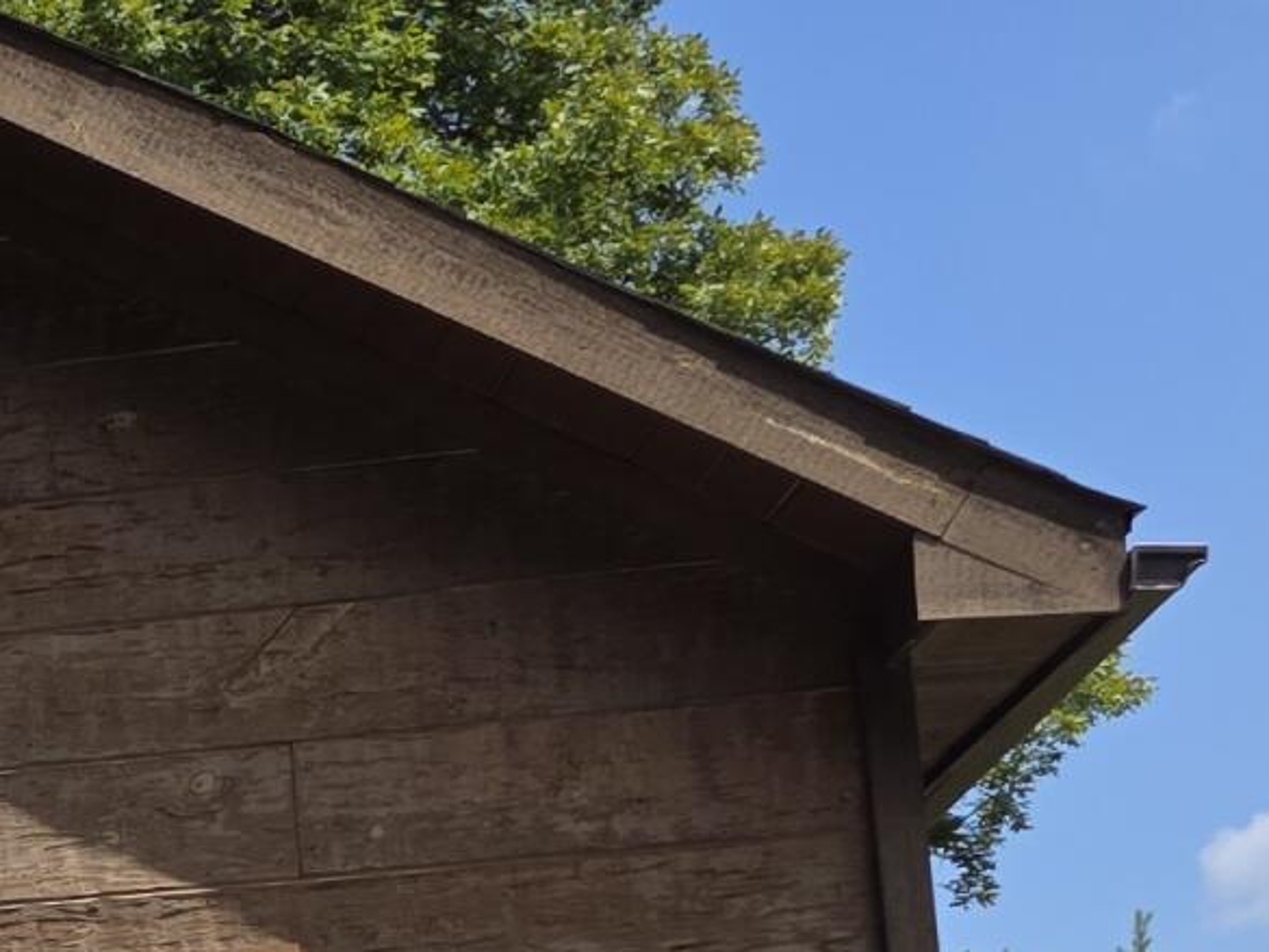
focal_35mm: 118
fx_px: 4327
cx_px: -1607
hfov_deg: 13.2
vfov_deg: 12.1
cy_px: 1362
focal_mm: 6.3
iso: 80
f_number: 1.7
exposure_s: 1/4237
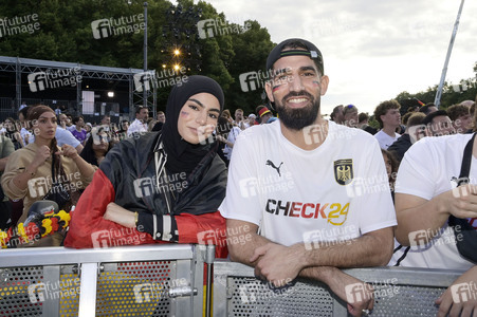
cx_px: 238
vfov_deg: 41.1
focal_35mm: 32
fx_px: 424
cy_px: 158
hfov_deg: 58.8
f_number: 18
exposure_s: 1/160
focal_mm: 32
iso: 1000
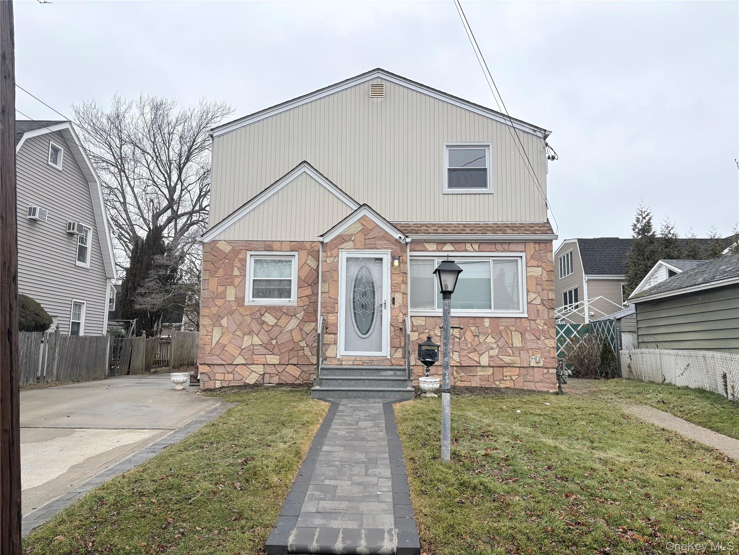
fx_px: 555
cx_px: 370
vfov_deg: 53.1
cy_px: 278
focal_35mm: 26
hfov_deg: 67.3
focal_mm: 5.96
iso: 50
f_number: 1.6
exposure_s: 1/1081
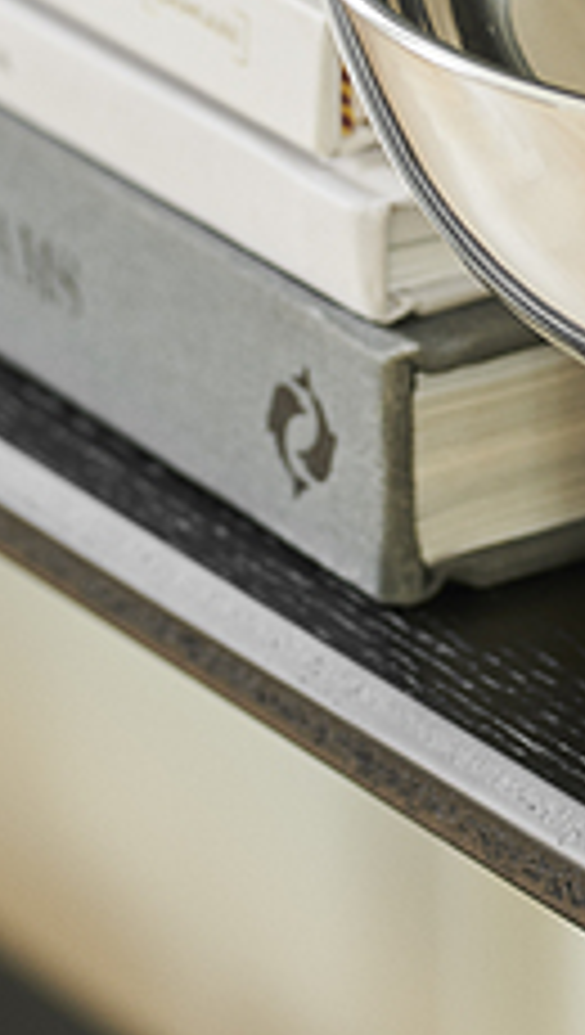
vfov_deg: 6.4
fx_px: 9204
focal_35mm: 335
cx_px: 810
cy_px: -295
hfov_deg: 3.6
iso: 100
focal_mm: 85
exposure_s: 1/4
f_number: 4
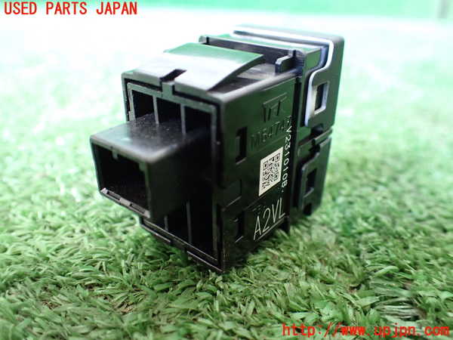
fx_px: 393
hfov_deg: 60.0
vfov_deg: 46.8
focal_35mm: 30
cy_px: 170
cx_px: 226
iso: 800
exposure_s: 1/30
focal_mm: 5.4
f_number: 2.3
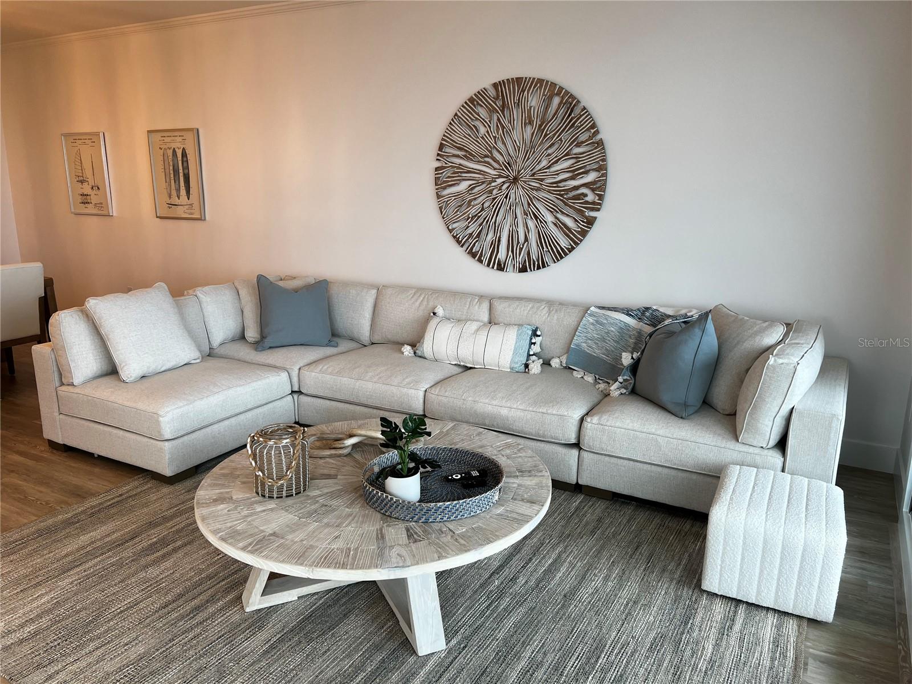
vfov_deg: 53.1
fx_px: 685
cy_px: 342
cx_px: 456
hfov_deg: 67.3
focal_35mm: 26
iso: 64
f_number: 1.5
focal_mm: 5.7
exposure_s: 1/120
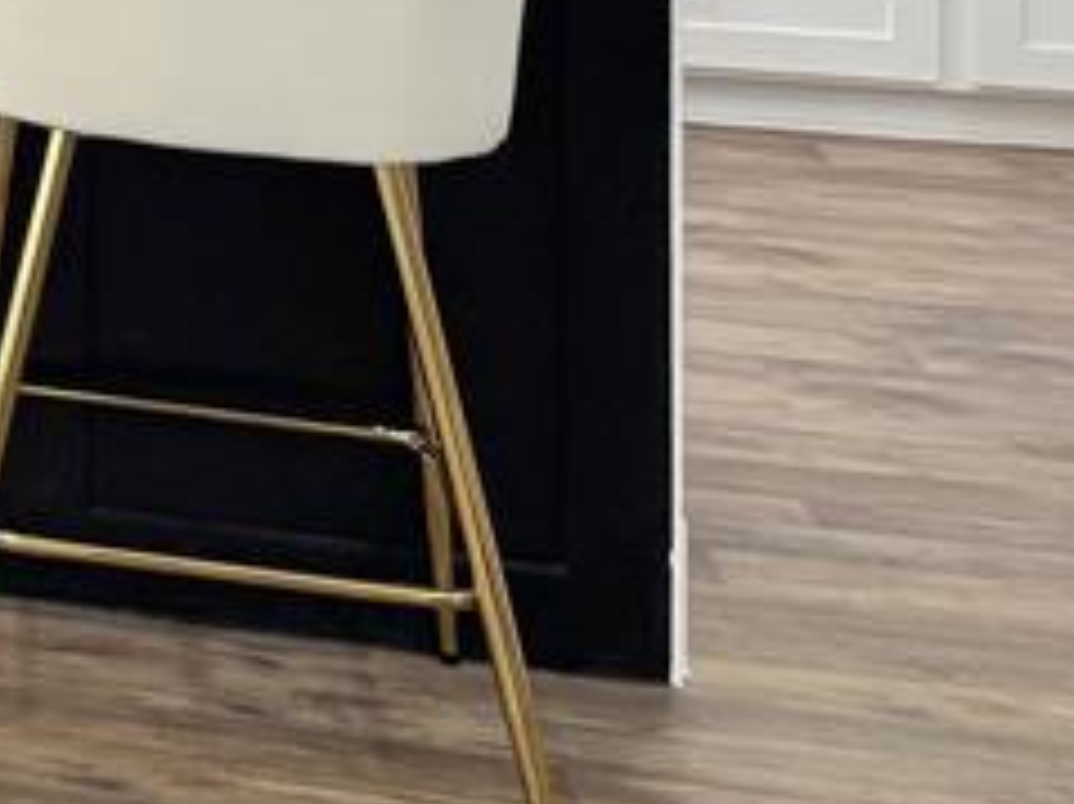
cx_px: -1213
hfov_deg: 14.8
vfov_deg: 12.8
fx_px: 3194
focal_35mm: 103
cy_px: -714
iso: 80
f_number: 1.78
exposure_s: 1/121
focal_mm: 6.76
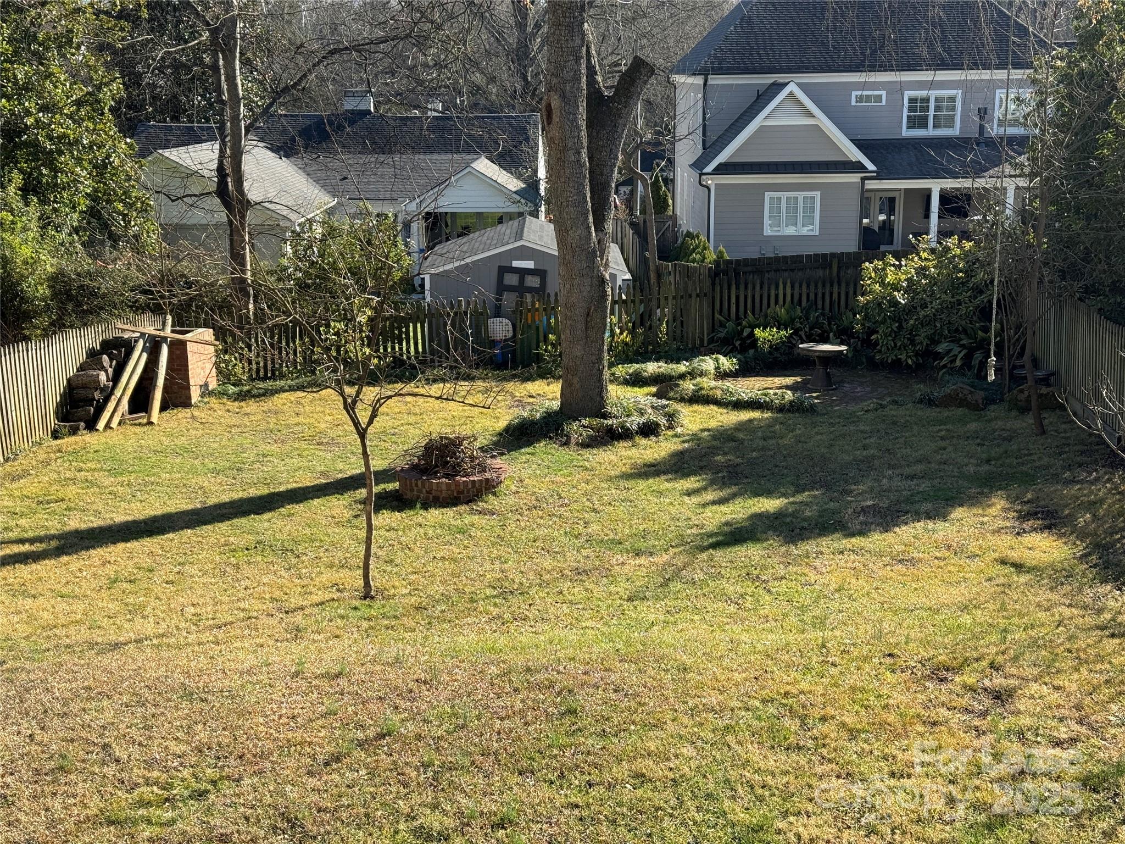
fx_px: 1560
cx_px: 562
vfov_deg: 30.3
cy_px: 422
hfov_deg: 39.7
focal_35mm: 48
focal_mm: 6.86
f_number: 1.78
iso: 64
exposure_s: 1/1366
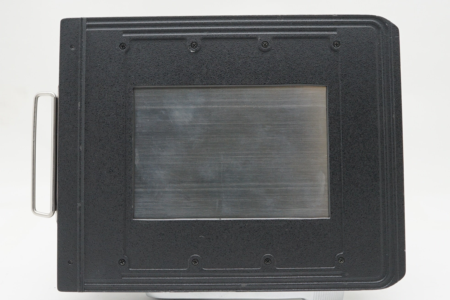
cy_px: 150
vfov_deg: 31.2
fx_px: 537
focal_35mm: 43
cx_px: 225
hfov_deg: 45.4
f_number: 16
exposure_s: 1/20
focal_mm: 29
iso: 800
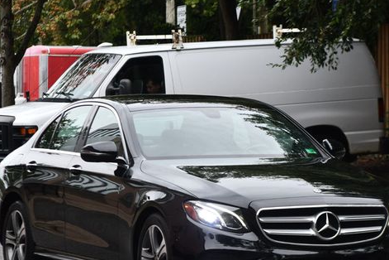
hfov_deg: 9.2
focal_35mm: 224
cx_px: 206
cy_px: 145
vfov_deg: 6.1
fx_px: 2420
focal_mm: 110
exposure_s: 1/250
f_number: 4.8
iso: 800
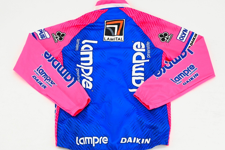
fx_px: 437
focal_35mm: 70
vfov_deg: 19.4
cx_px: 112
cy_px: 75
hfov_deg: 28.9
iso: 20000
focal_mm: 70
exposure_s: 1/400
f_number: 16
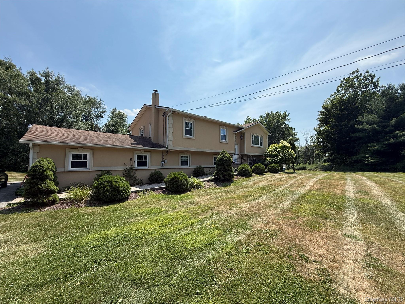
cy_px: 152
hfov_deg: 102.1
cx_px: 202
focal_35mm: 14
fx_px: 164
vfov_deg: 85.7
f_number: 2.2
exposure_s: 1/1795
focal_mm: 2.22
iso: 50
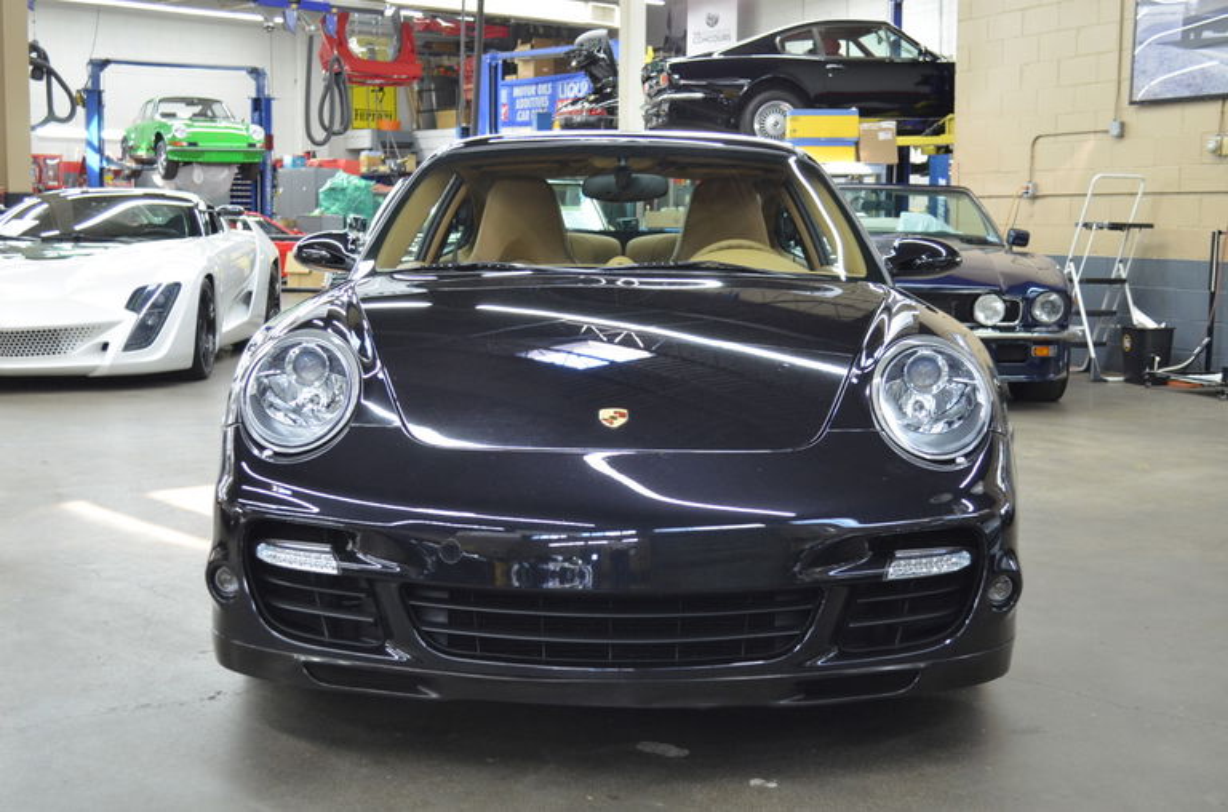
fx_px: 1633
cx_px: 614
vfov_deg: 27.9
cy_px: 406
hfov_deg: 41.2
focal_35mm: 48
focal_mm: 32
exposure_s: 1/30
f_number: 4.8
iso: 800
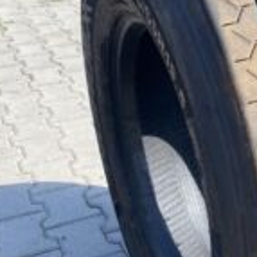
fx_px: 580
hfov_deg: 22.1
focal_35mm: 69
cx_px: 345
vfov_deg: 24.9
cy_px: 161
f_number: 1.8
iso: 32
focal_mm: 4.25
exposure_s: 1/845
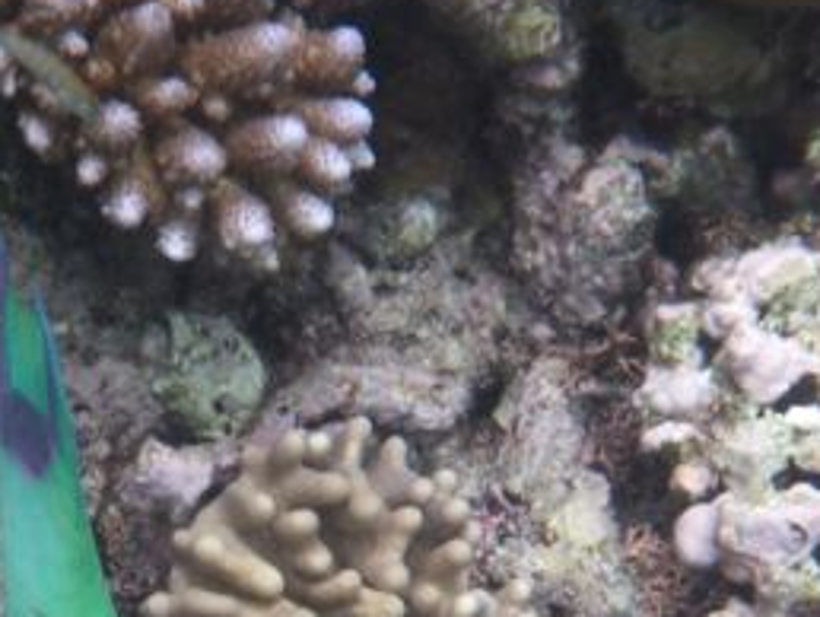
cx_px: 149
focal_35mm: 176
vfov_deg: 8.4
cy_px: 668
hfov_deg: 11.2
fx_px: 4173
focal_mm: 12.6
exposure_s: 1/160
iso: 100
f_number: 5.4
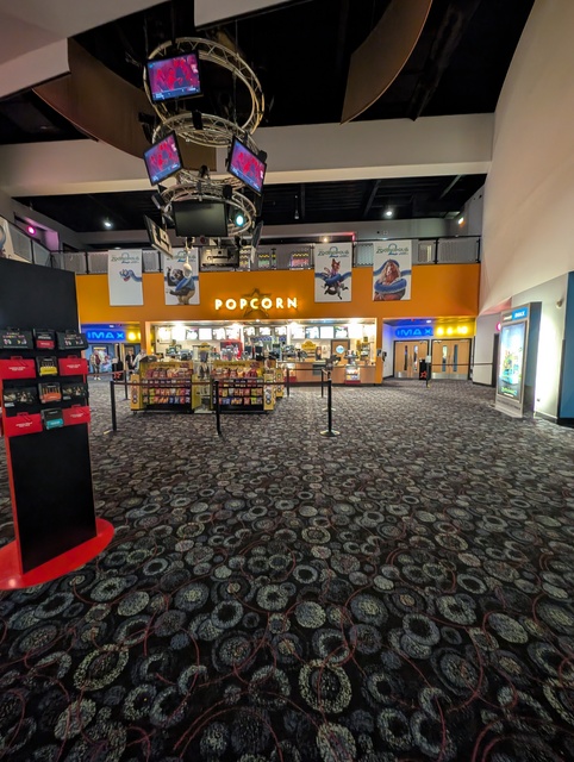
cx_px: 287
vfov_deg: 110.5
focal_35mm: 12
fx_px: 265
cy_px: 381
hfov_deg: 94.6
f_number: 1.95
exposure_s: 1/25
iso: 270
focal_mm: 2.23
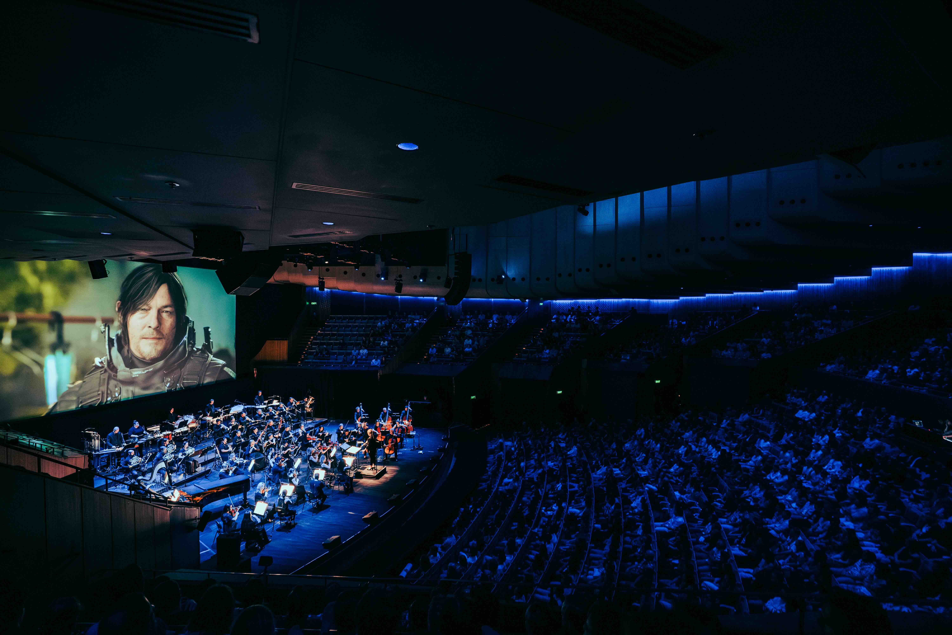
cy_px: 318
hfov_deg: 96.7
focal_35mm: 16
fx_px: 423
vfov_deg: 73.7
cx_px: 476
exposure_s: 1/20
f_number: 4
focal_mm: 16
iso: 6400
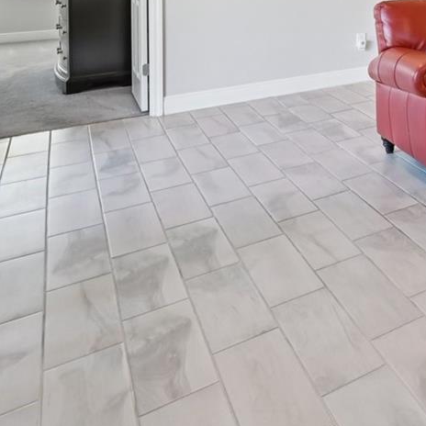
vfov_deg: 34.7
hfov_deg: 28.1
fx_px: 571
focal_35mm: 41
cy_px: -52
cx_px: 631
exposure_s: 1/13
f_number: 8
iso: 400
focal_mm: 14
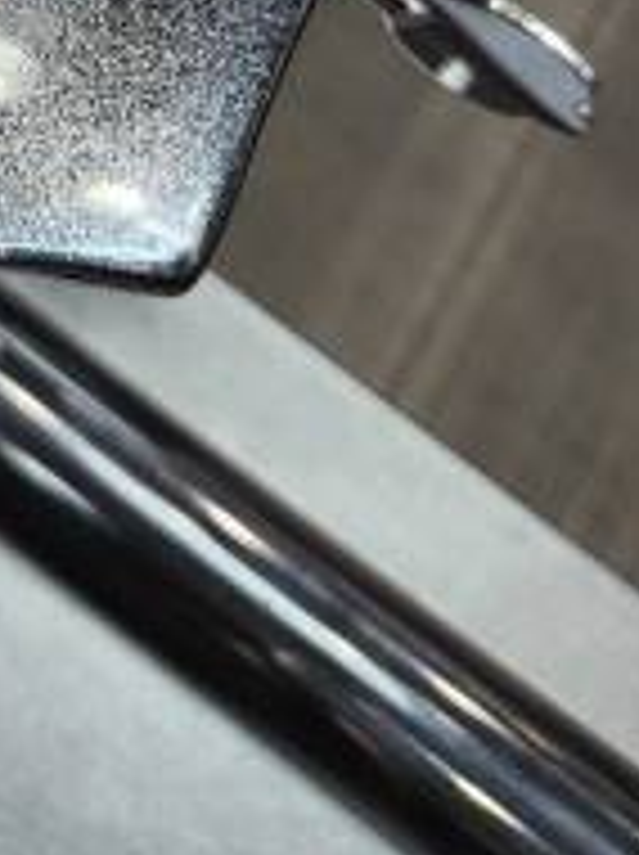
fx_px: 1554
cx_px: -40
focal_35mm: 63
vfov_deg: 26.1
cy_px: -261
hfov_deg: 22.1
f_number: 1.8
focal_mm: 5.54
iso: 125
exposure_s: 1/120
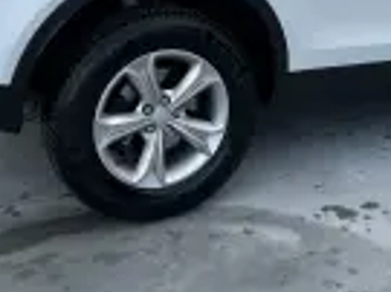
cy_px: -40
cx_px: 266
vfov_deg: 21.5
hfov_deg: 30.0
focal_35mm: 64
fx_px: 722
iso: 80
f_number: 1.78
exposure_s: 1/1664
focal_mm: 6.86
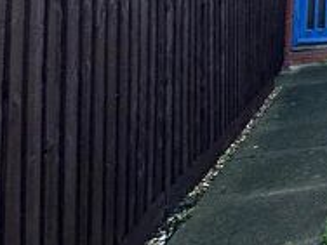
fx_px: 491
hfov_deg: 21.6
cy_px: -89
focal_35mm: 52
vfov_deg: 23.9
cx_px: 600
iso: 64
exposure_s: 1/99
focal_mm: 2.22
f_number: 2.2
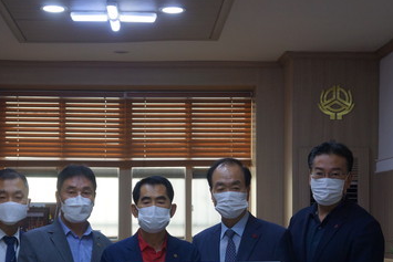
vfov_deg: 17.9
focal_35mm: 76
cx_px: 165
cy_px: 198
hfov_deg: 26.6
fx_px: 830
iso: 500
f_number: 4
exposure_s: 1/160
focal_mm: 30
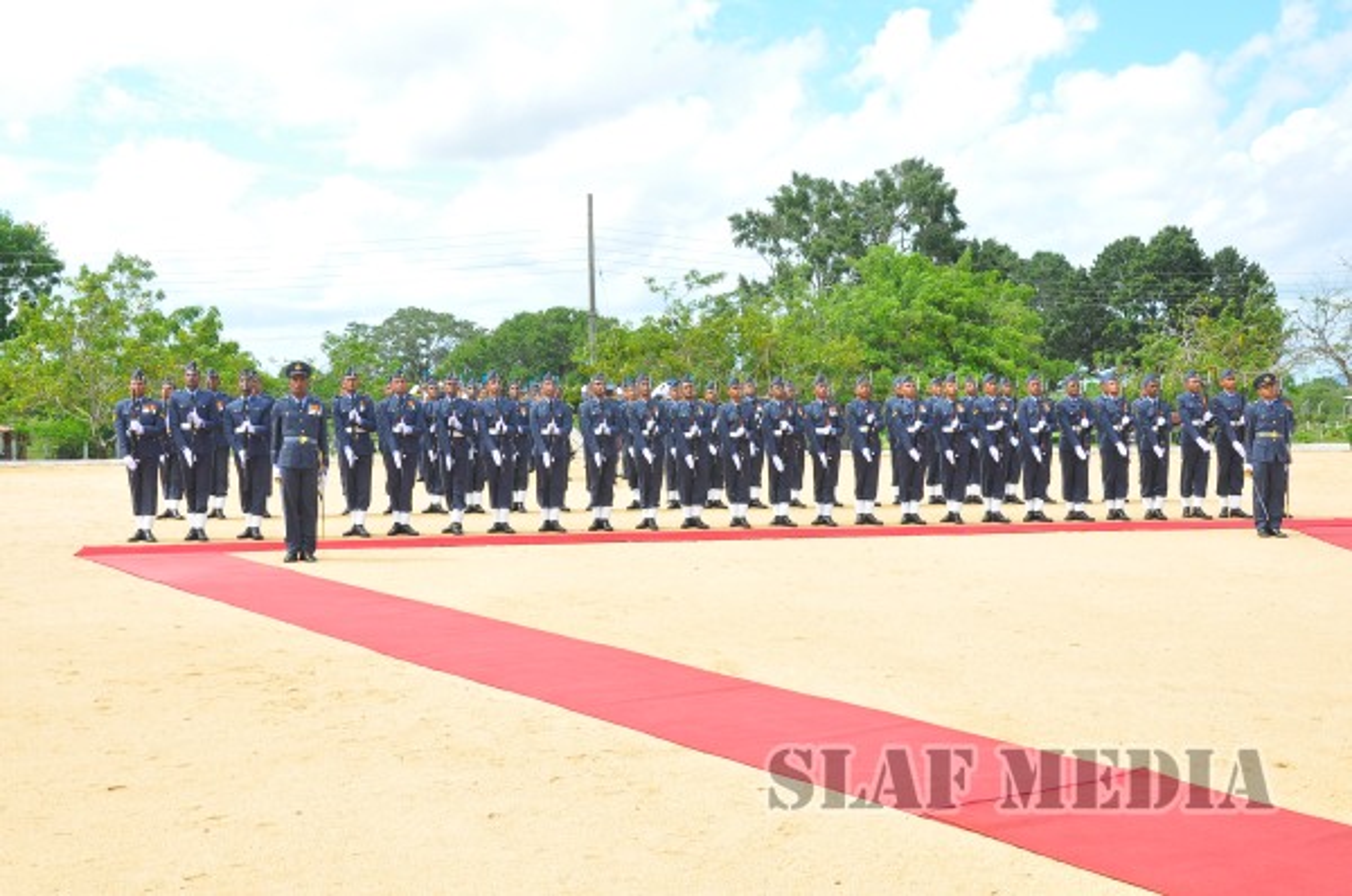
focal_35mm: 45
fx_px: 1687
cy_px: 448
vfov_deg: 29.8
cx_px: 676
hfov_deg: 43.7
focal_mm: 30
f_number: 10
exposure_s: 1/200
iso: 250
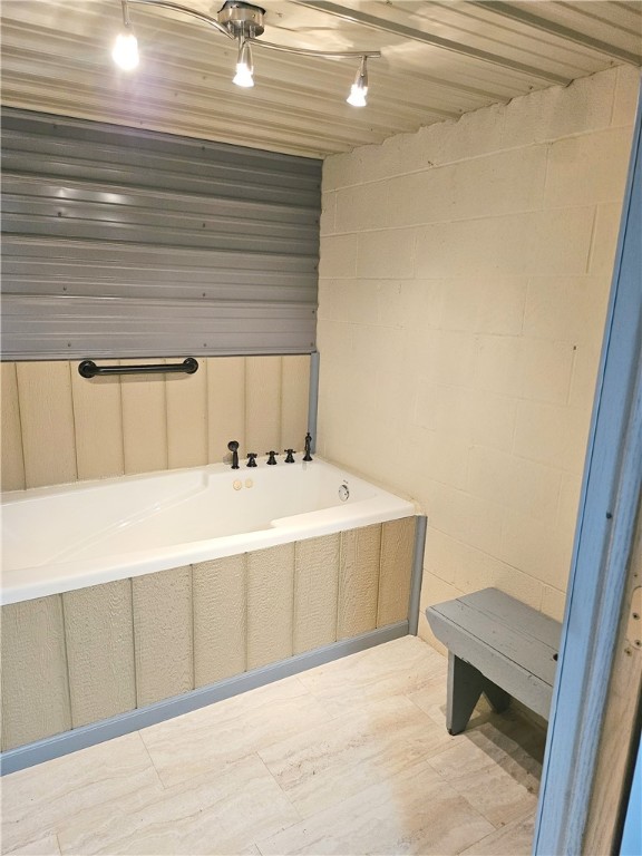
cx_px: 321
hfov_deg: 56.8
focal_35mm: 24
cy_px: 428
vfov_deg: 71.6
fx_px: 593
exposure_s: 1/120
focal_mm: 5
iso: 400
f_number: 1.8
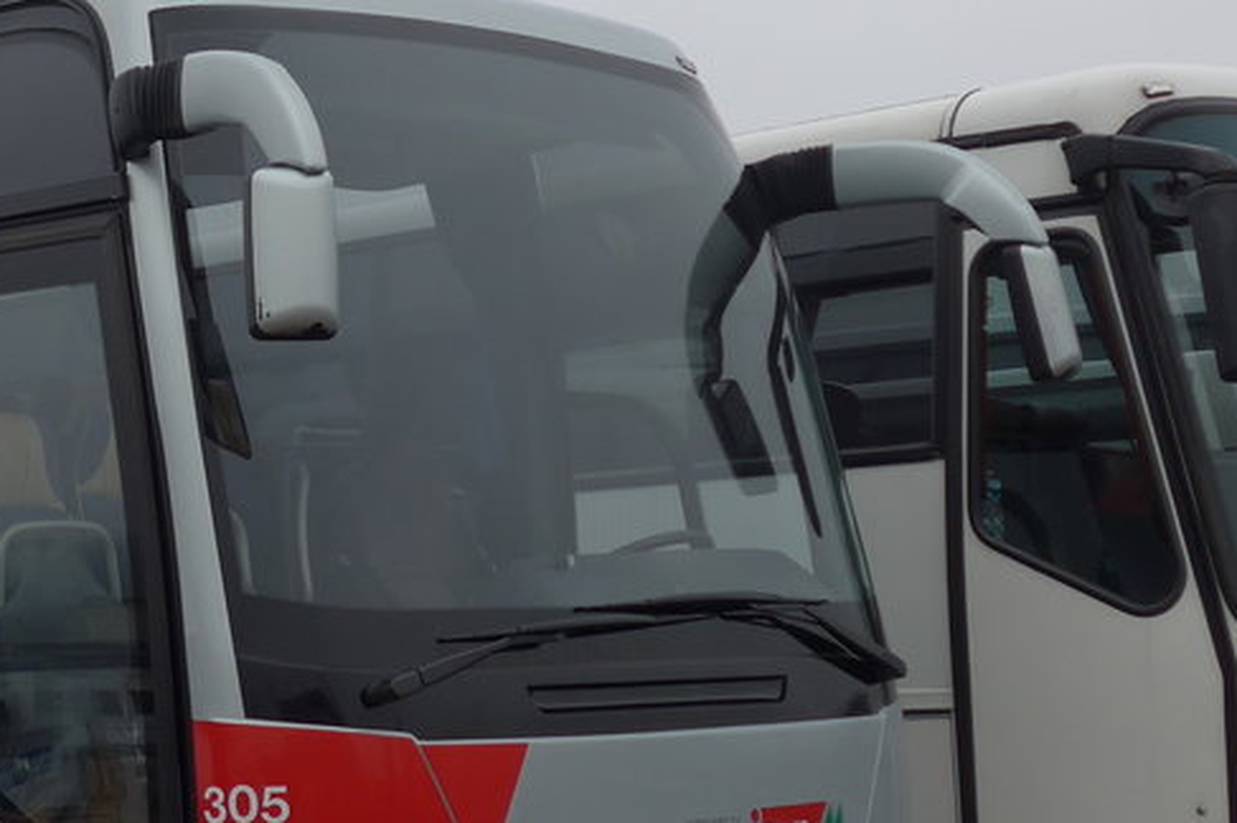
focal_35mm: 100
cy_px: 404
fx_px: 3434
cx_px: -97
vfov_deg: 13.7
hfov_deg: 19.6
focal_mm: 8
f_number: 2.8
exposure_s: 1/200
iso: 80
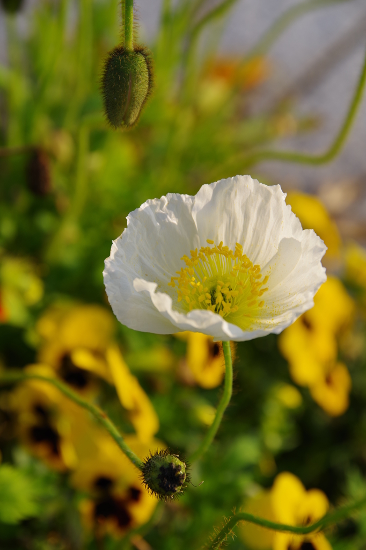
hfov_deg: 13.0
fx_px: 1602
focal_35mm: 105
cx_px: 183
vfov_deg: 19.5
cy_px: 275
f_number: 5
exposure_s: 1/200
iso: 100
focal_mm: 70
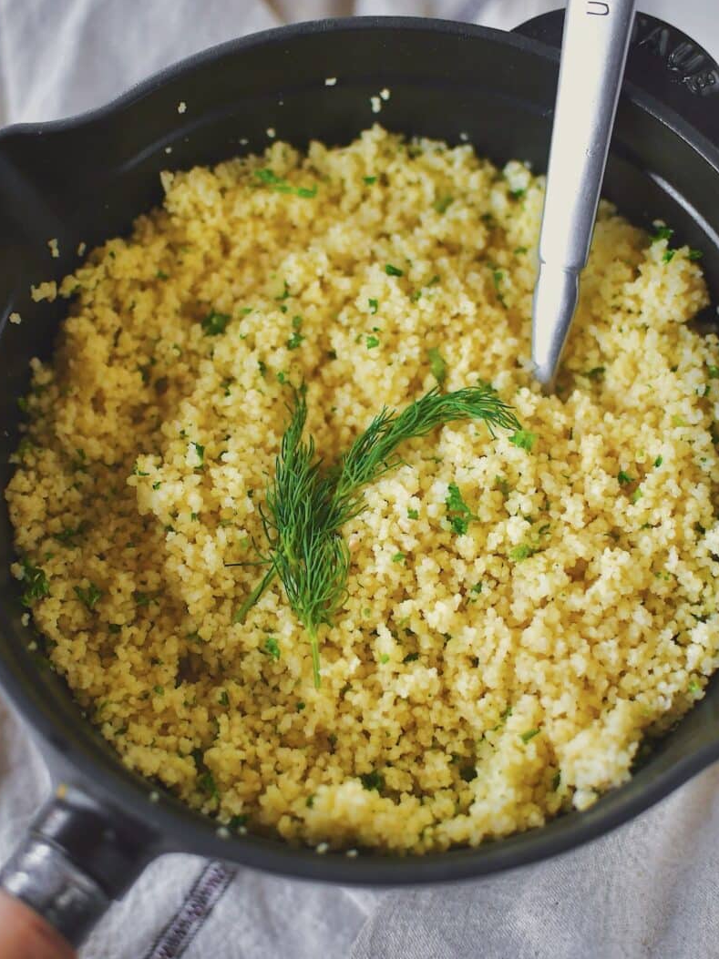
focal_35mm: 57
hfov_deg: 25.6
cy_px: 471
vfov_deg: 33.8
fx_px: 1580
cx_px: 356
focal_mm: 35
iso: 800
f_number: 2.5
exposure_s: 1/320
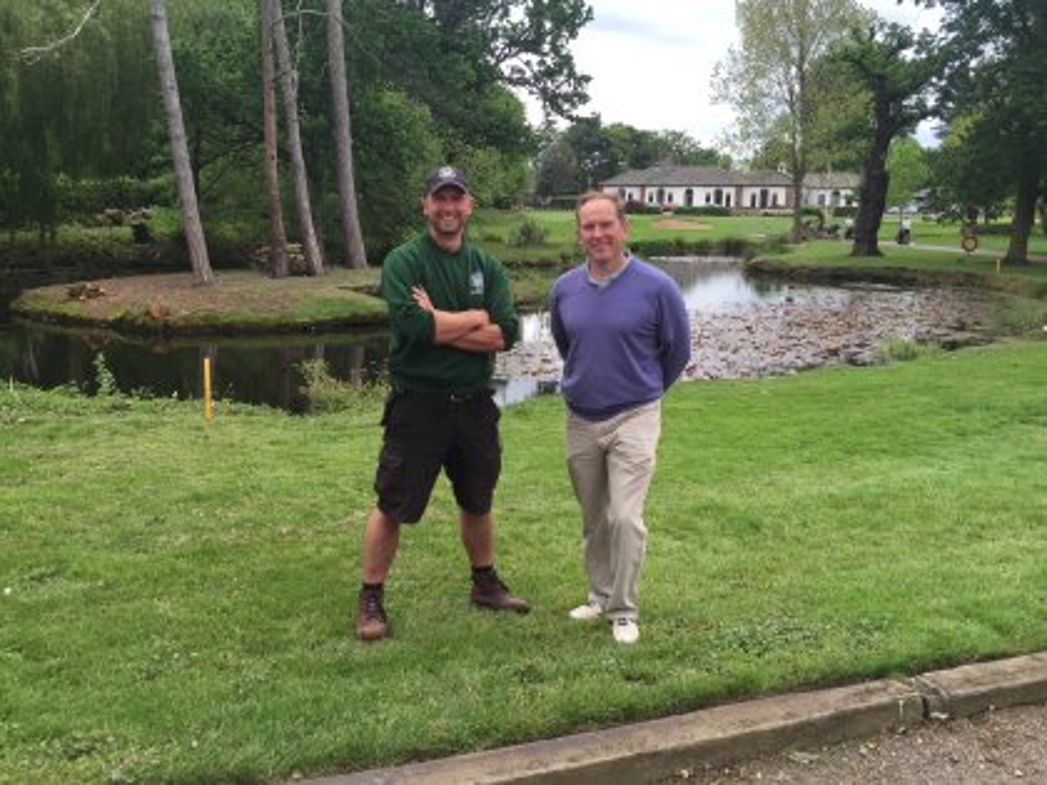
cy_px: 392
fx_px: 877
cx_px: 524
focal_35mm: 29
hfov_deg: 61.7
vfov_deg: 48.2
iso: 32
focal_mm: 4.15
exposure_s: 1/534
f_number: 2.2
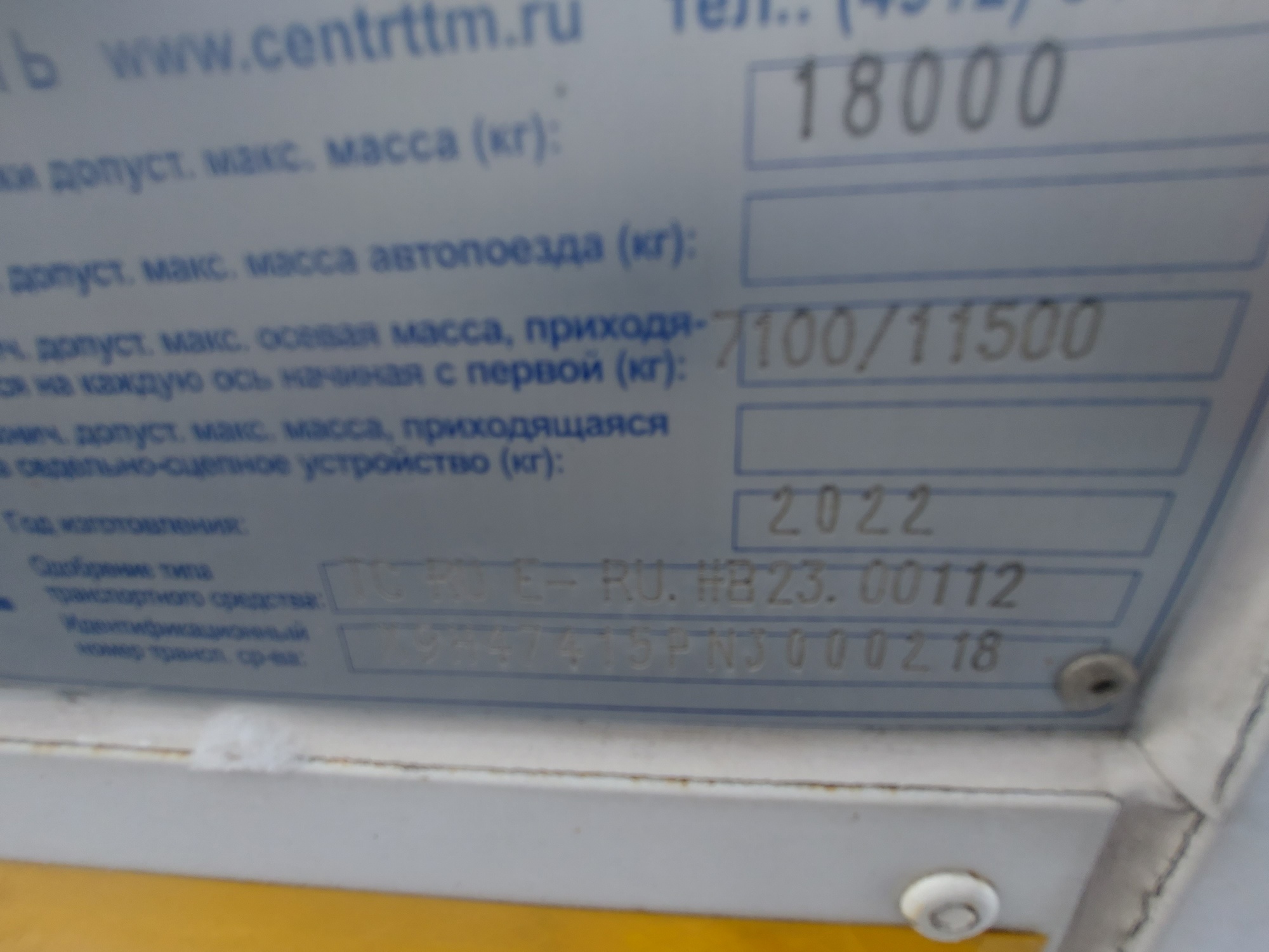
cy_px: 476
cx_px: 634
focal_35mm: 13
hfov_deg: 106.2
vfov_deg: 89.9
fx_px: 477
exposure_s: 1/100
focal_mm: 1.74
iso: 64
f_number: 2.2
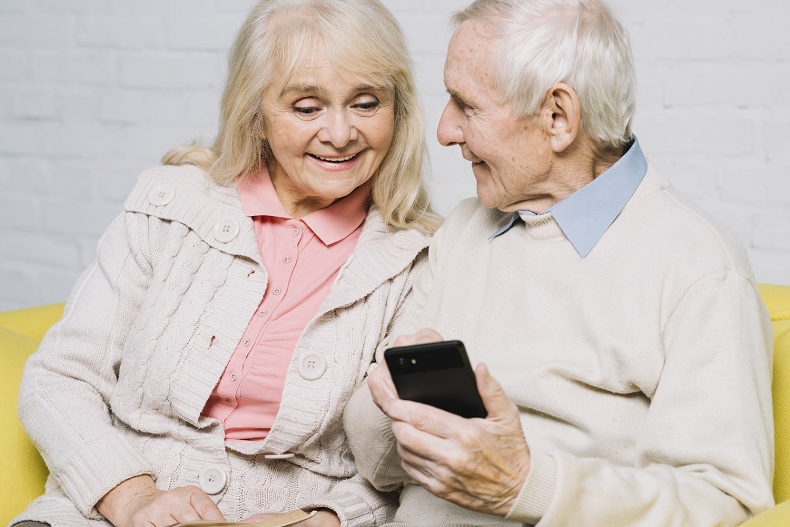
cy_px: 264
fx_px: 1865
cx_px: 395
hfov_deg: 23.9
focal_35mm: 85
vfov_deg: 16.1
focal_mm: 85
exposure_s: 1/160
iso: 100
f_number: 6.3
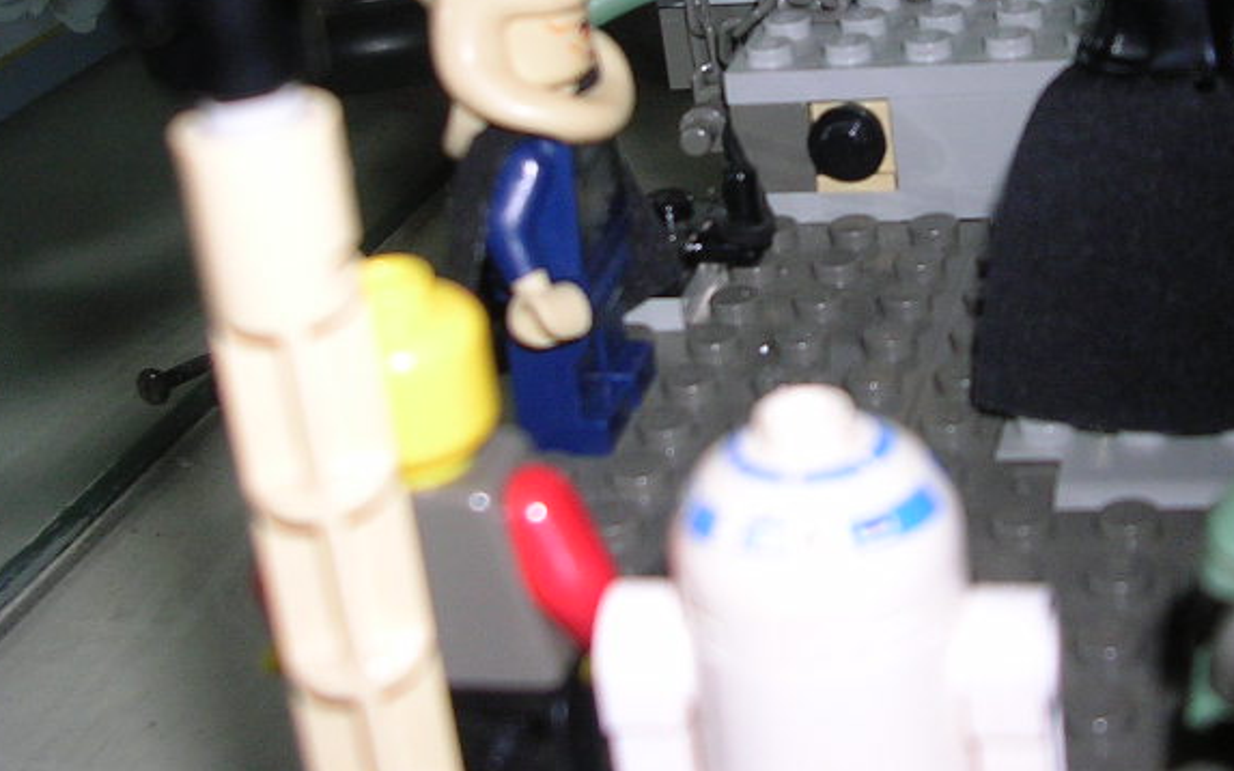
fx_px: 2421
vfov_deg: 17.7
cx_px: 969
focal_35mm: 72
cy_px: 2
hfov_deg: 28.1
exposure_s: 1/60.1
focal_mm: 5.8
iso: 50
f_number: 2.8
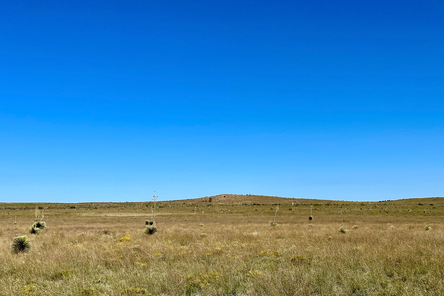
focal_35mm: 51
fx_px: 629
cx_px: 224
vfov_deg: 26.5
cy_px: 145
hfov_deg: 38.9
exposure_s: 1/8197
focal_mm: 6.86
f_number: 1.78
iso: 64
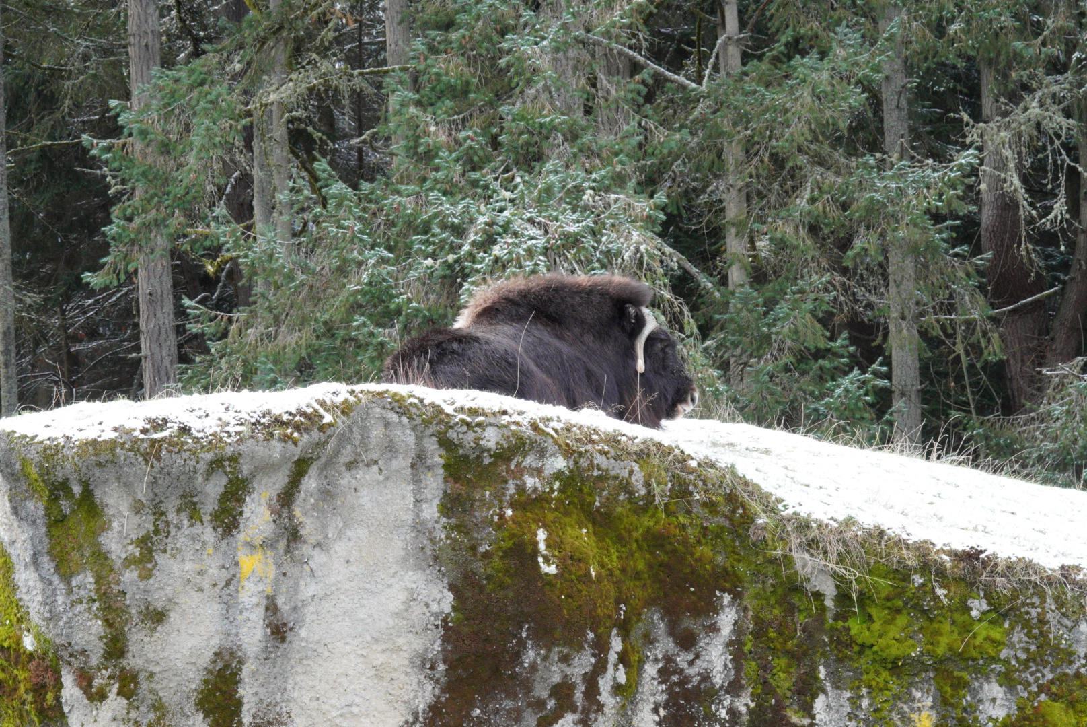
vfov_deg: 10.2
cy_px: 364
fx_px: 4079
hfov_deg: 15.2
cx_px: 544
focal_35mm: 135
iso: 2500
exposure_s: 1/160
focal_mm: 90
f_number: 13
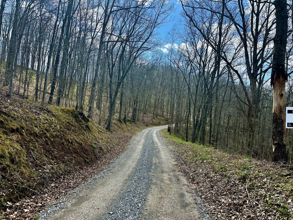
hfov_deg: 71.6
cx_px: 146
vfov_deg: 56.8
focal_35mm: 24
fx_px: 203
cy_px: 110
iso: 80
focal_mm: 6.76
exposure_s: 1/2174
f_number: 1.78
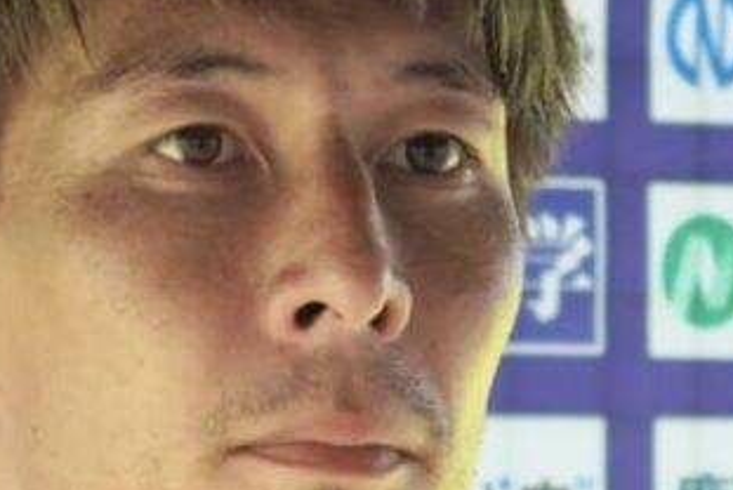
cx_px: 222
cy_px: 558
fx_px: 8050
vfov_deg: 3.5
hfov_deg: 5.2
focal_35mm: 395
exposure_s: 1/160
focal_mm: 70
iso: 250
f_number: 4.5
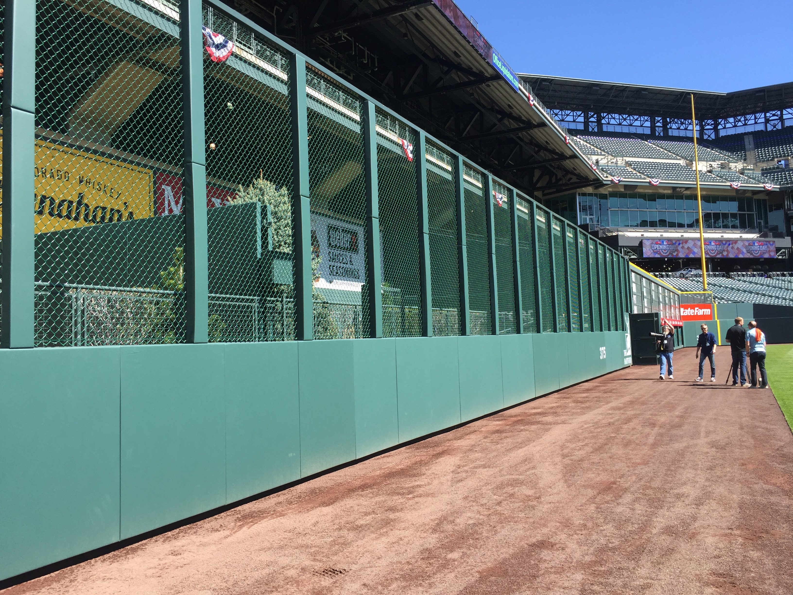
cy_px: 298
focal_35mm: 29
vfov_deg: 48.2
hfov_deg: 61.7
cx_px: 396
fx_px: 664
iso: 32
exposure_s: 1/732
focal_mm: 4.15
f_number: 2.2
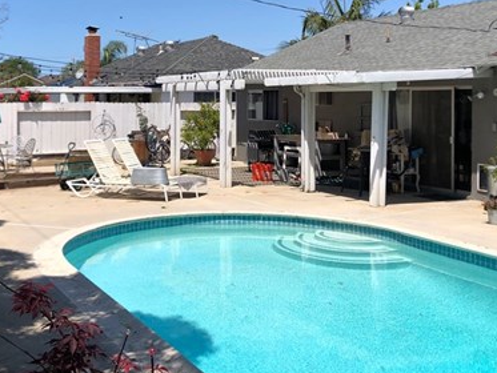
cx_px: 204
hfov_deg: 39.5
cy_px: 104
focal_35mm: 48
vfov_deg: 29.9
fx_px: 689
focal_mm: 3.99
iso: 25
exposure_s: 1/3247
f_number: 1.8
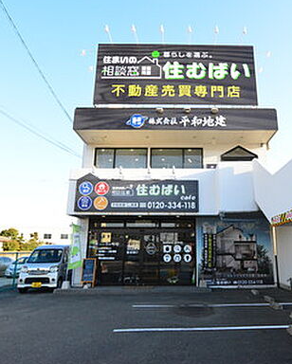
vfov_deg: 66.4
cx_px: 182
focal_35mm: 26
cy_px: 176
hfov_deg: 54.8
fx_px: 278
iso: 3200
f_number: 11
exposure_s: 1/500
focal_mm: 11
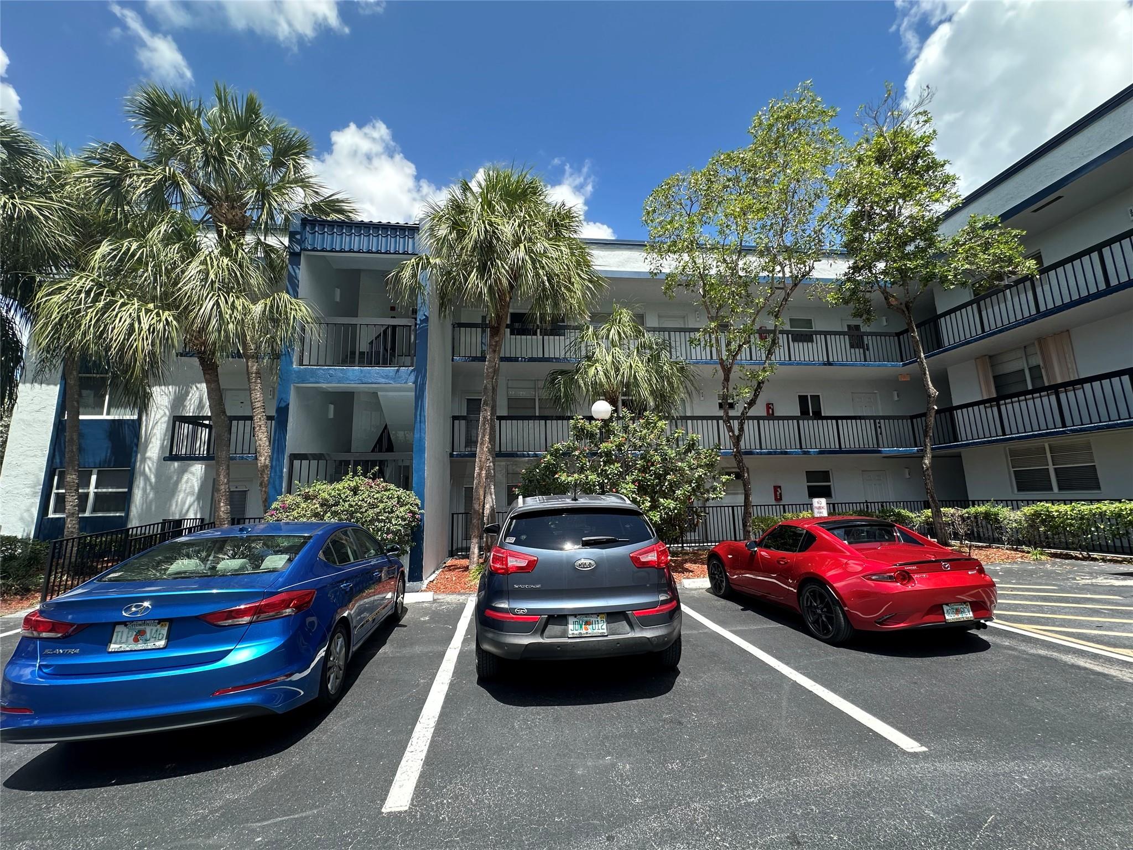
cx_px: 566
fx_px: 458
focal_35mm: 14
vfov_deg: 85.7
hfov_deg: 102.1
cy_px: 425
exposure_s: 1/511
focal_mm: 2.22
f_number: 2.2
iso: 40
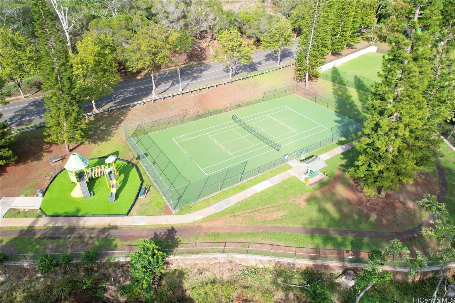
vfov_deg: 57.2
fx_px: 278
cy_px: 152
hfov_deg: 78.6
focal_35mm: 22
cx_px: 228
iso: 100
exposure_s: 1/640
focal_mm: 8.38
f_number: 2.8
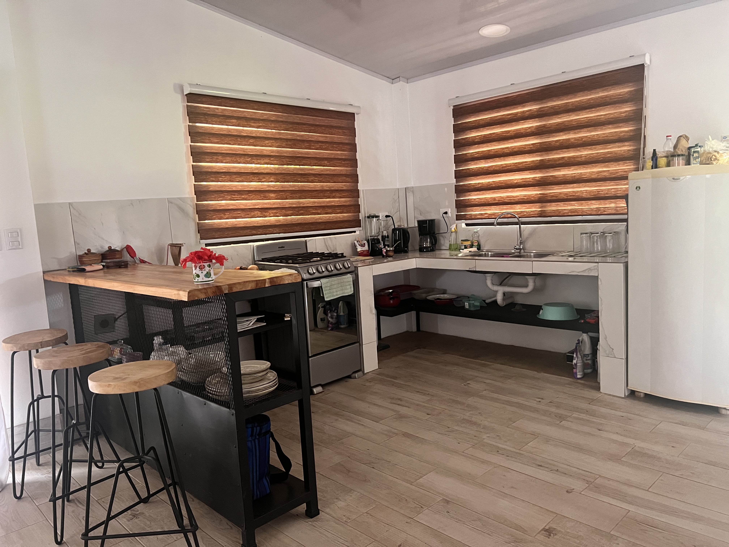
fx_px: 548
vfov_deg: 53.1
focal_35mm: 26
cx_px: 364
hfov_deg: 67.3
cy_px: 274
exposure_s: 1/60
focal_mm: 5.7
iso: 500
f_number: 1.5
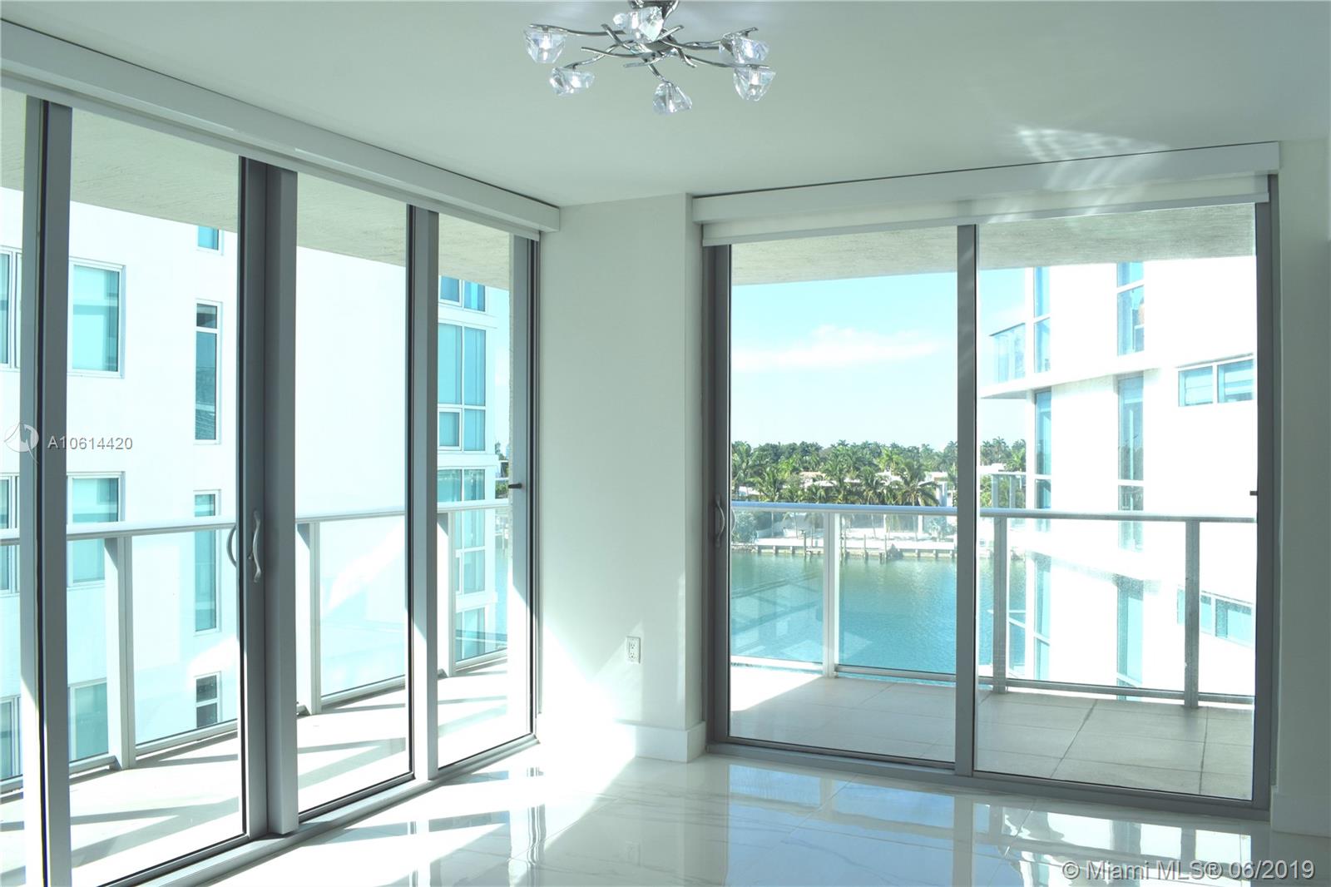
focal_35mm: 30
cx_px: 666
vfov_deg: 43.6
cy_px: 444
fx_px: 1109
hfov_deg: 61.9
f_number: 10
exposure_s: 1/400
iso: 200
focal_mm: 20
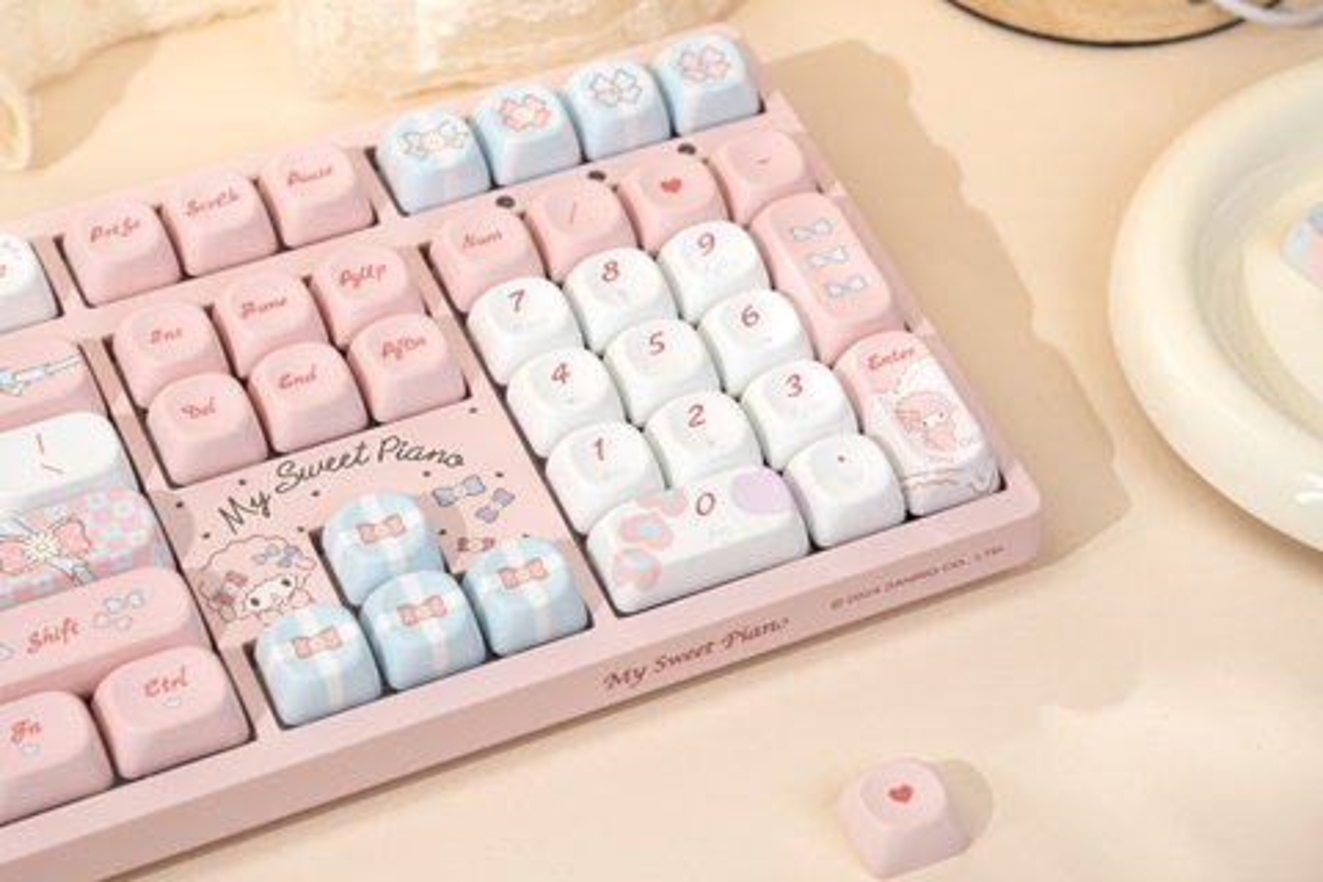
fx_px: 3858
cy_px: 441
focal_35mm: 105
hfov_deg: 19.5
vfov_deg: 13.0
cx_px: 662
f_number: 8
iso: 640
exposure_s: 1/160
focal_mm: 70
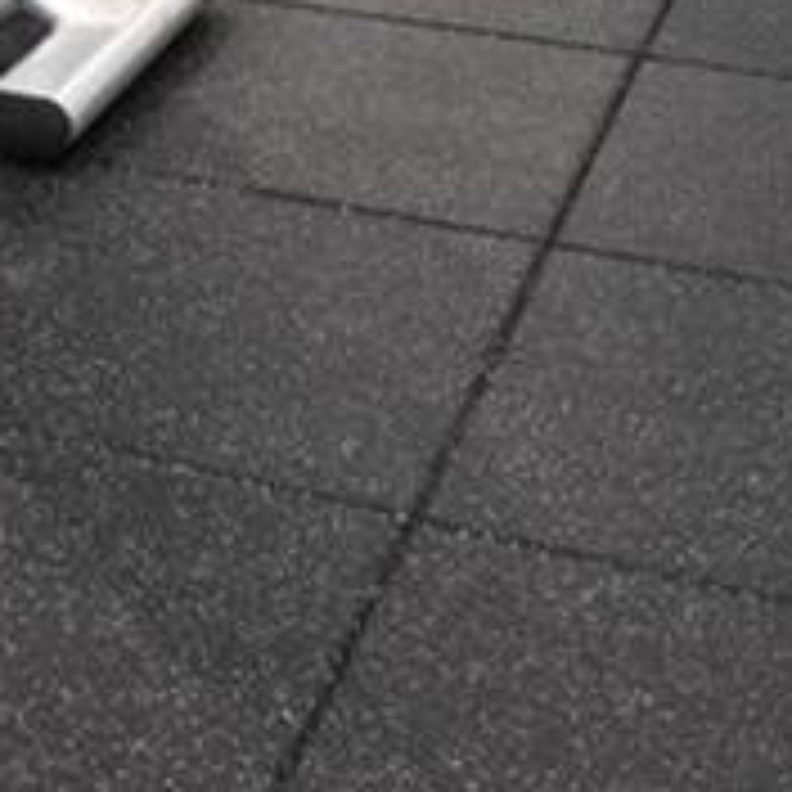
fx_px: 2796
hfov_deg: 15.1
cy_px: -659
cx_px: -338
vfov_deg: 14.2
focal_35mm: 108
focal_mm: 14
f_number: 8
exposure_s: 1.6
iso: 200
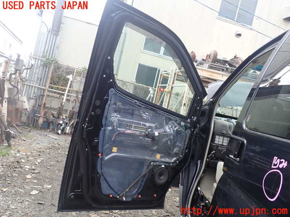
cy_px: 108
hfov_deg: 60.0
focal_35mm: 30
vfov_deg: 46.8
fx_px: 251
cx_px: 145
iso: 100
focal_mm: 5.4
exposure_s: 1/250
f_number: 3.2
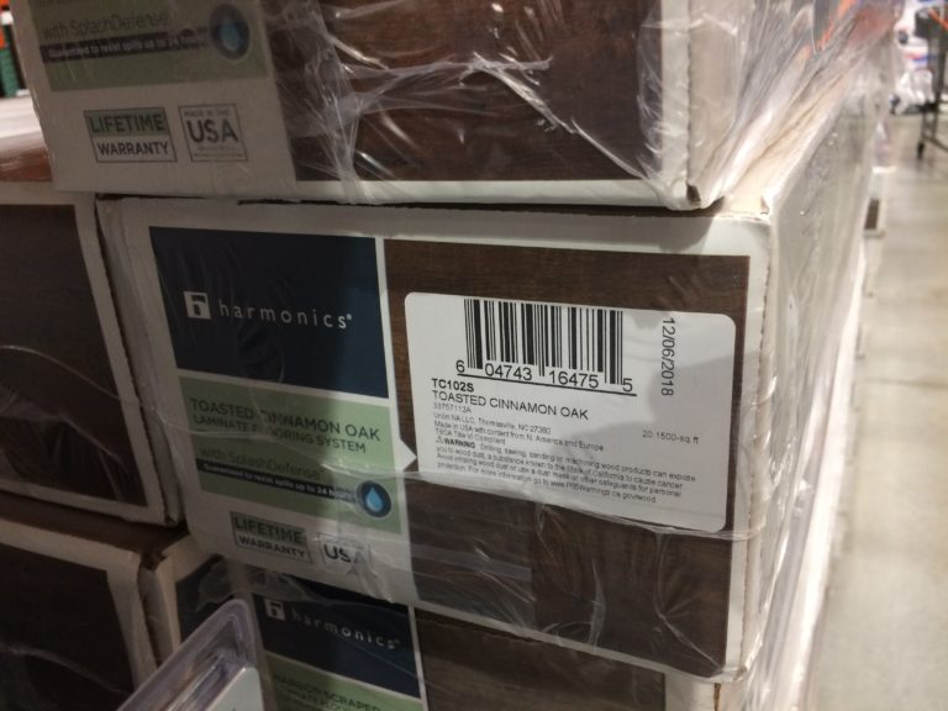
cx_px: 474
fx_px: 794
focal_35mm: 29
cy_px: 356
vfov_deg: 48.2
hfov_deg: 61.7
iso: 160
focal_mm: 4.15
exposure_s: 1/30
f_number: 2.2
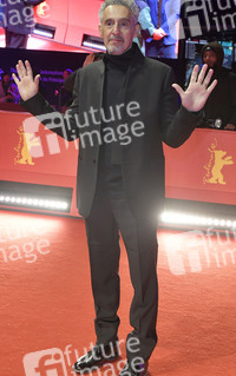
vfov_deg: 39.5
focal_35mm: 51
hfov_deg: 25.4
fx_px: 524
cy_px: 189
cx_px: 118
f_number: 6.3
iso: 2000
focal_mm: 40
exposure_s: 1/250
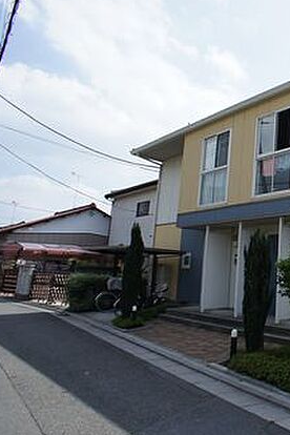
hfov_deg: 31.3
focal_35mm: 37
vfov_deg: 51.9
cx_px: 331
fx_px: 447
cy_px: 215
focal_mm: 16
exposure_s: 1/500
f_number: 6.3
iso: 200
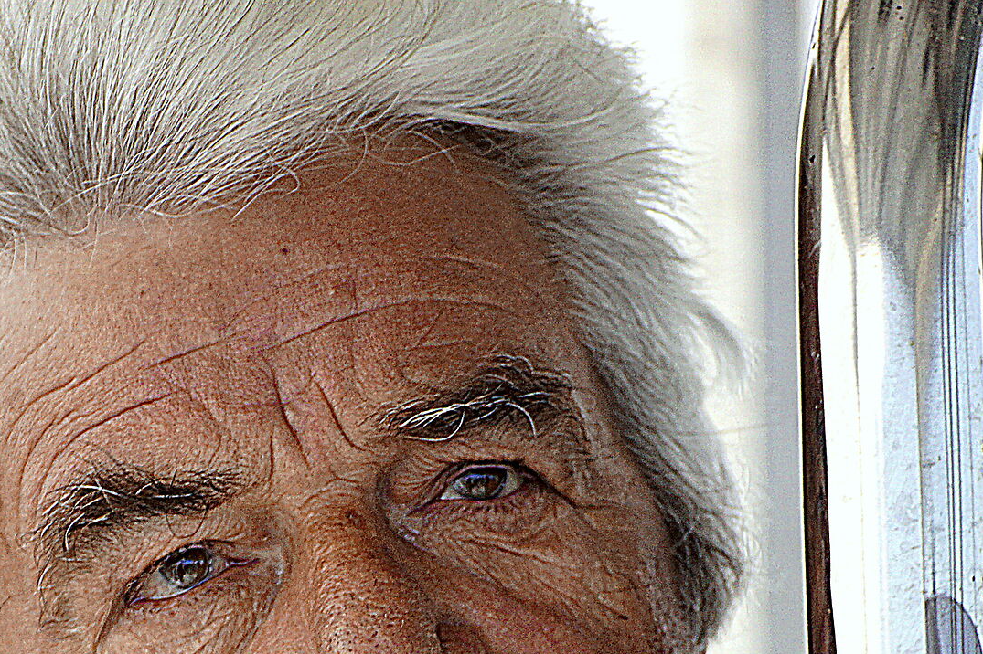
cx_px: 261
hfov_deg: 3.8
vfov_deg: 2.6
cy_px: 628
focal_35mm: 536
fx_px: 14630
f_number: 5
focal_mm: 160
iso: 200
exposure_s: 1/640
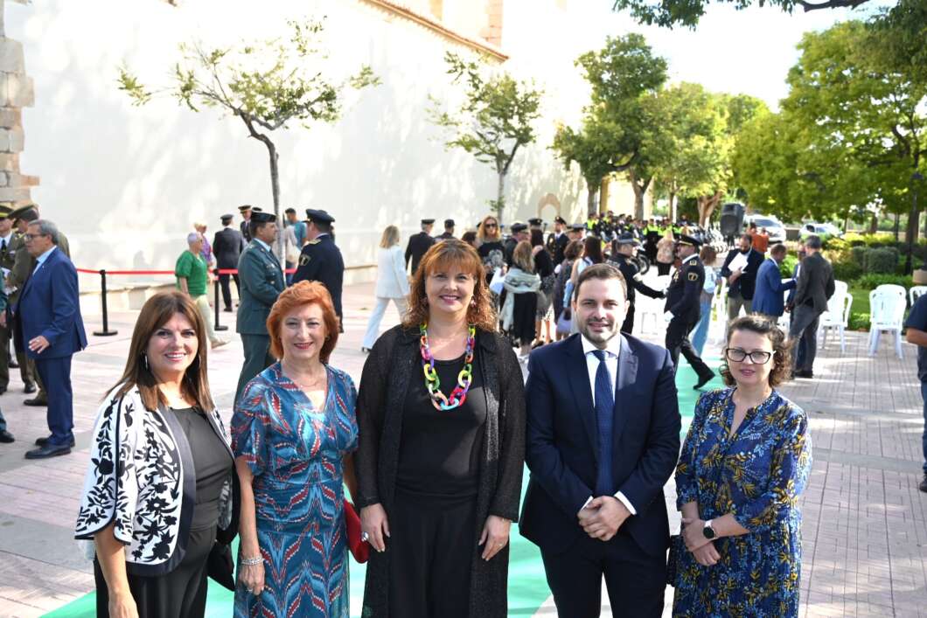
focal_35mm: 34
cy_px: 309
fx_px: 888
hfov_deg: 55.1
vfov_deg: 38.4
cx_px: 464
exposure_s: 1/667
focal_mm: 34.5
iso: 400
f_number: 4
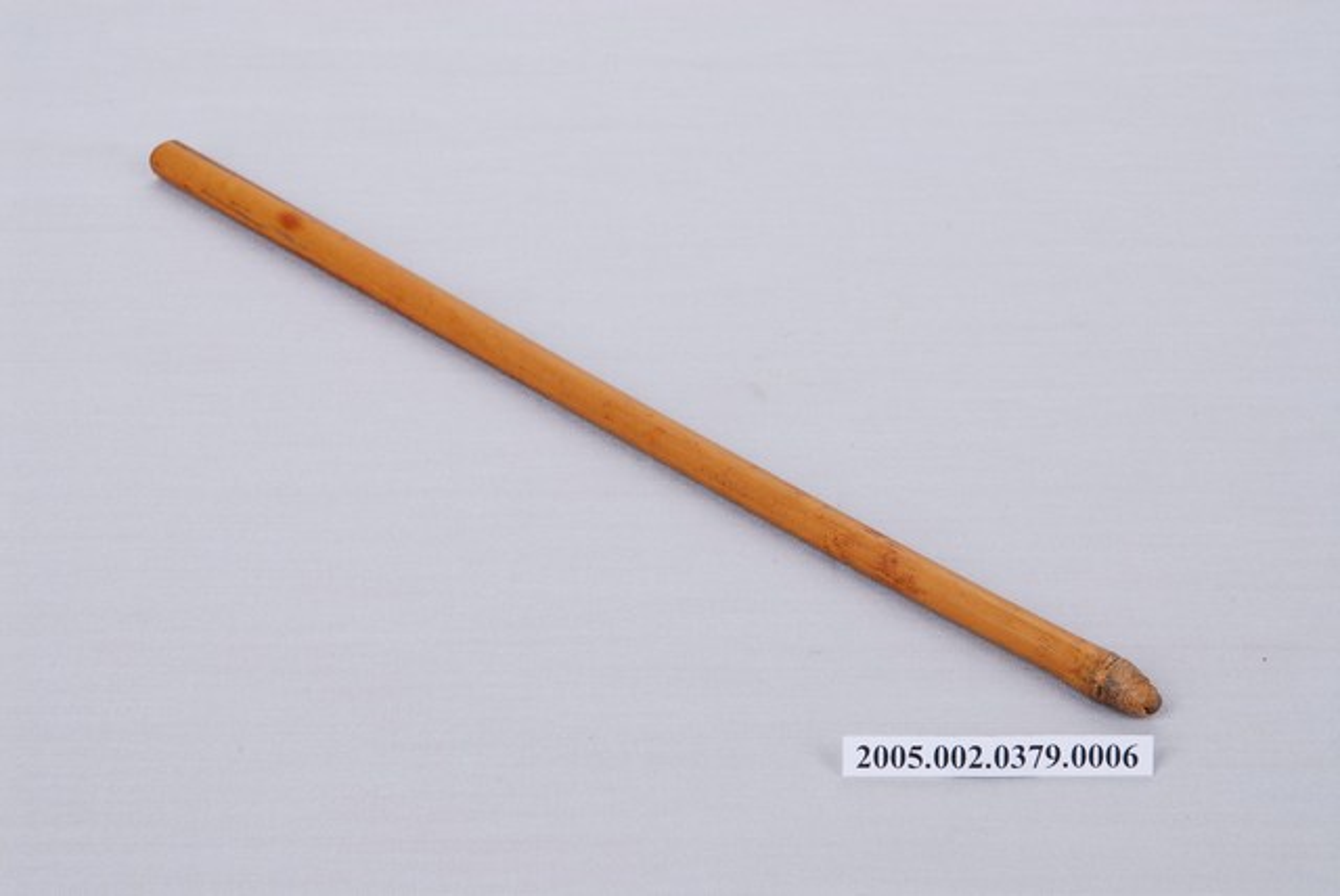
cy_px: 448
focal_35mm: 105
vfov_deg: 13.1
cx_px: 670
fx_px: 3912
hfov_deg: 19.4
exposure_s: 1/80
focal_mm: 70
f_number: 20
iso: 100
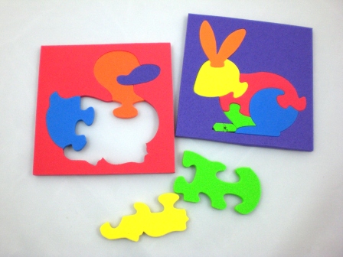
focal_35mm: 38
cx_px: 172
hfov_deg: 49.0
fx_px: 377
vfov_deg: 37.7
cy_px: 128
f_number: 3.1
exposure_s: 1/80
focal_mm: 6.3
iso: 200
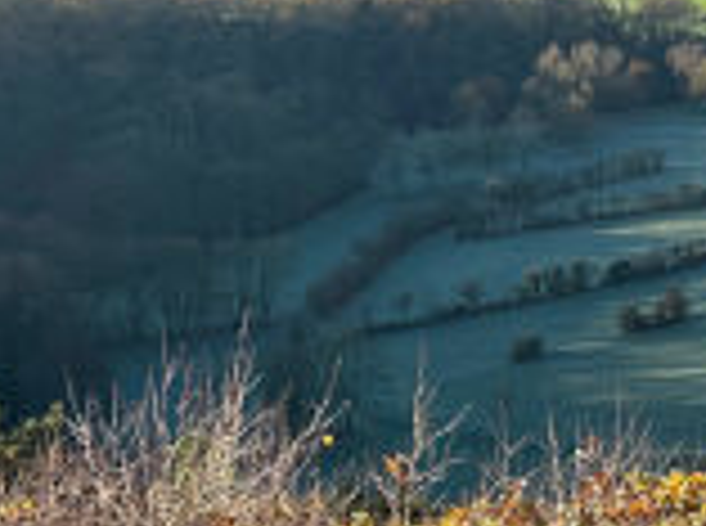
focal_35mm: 92
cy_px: 117
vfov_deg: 15.9
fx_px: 1872
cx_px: 1295
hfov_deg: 17.2
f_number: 1.78
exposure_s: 1/2660
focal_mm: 6.86
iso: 80
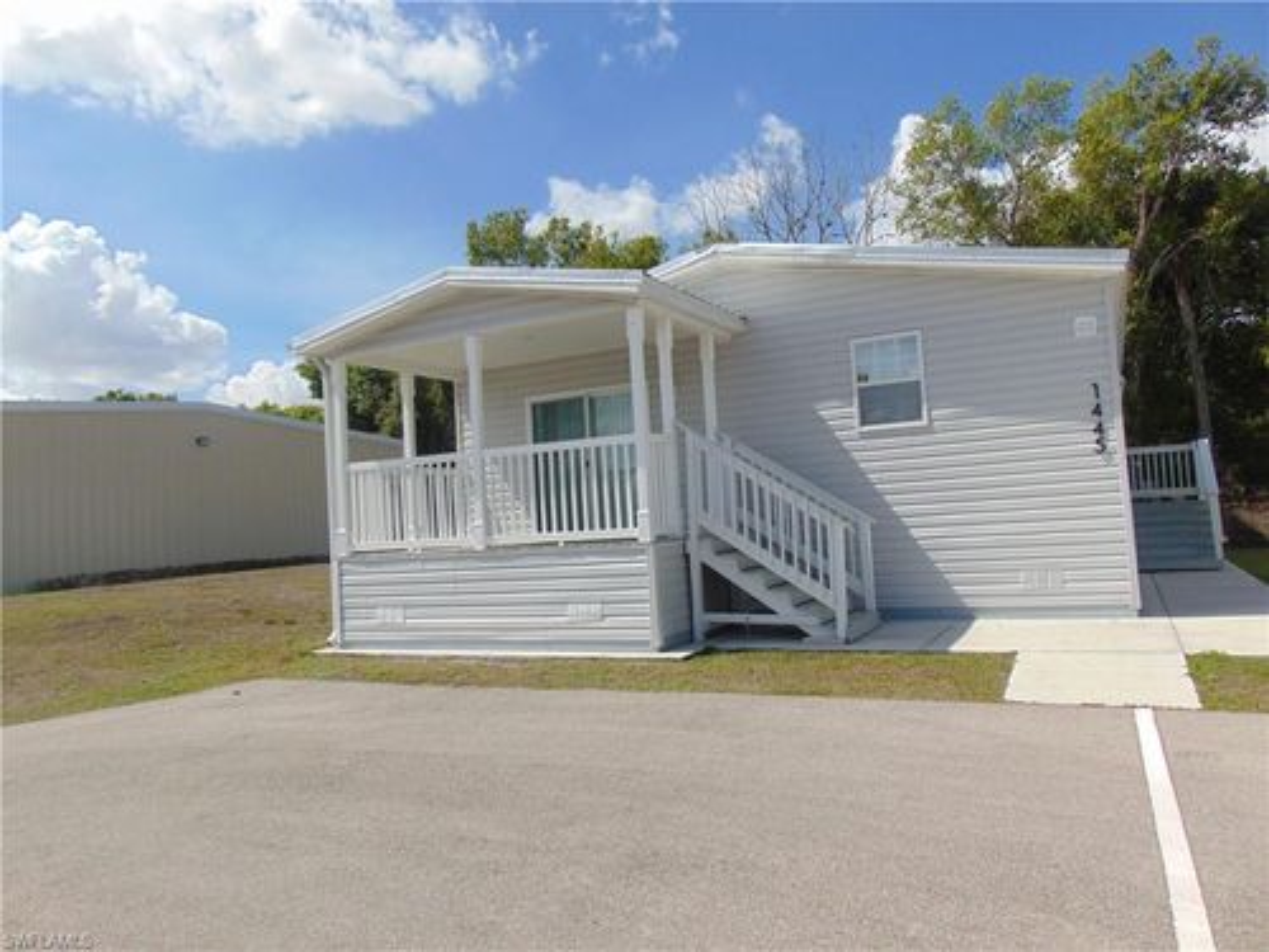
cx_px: 634
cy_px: 476
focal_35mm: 25
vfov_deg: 54.9
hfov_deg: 69.4
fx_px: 916
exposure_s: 1/400
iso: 80
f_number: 7.7
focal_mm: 4.5
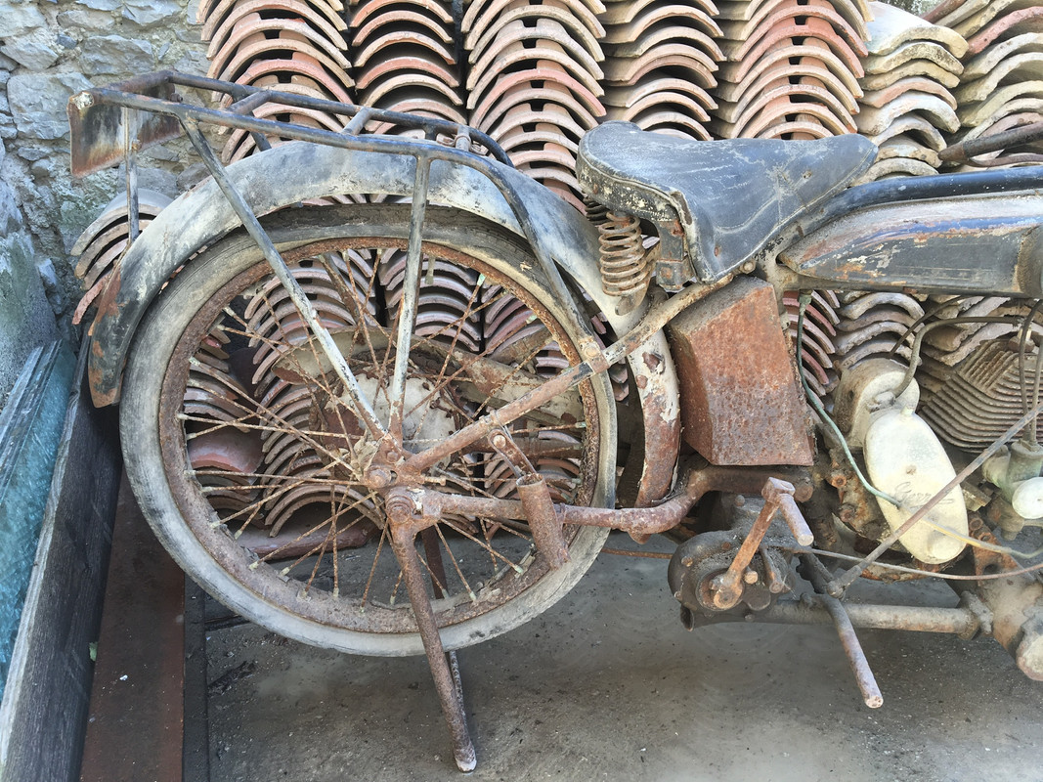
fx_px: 874
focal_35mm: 29
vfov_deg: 48.2
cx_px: 522
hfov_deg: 61.7
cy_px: 391
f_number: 2.2
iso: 25
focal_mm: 4.15
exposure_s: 1/100
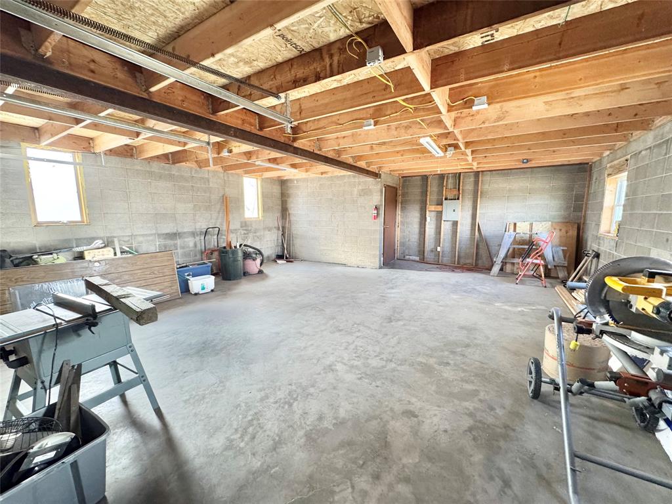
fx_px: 272
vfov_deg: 85.7
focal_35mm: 14
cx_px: 336
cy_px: 252
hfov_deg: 102.1
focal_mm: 2.22
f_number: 2.2
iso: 320
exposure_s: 1/81
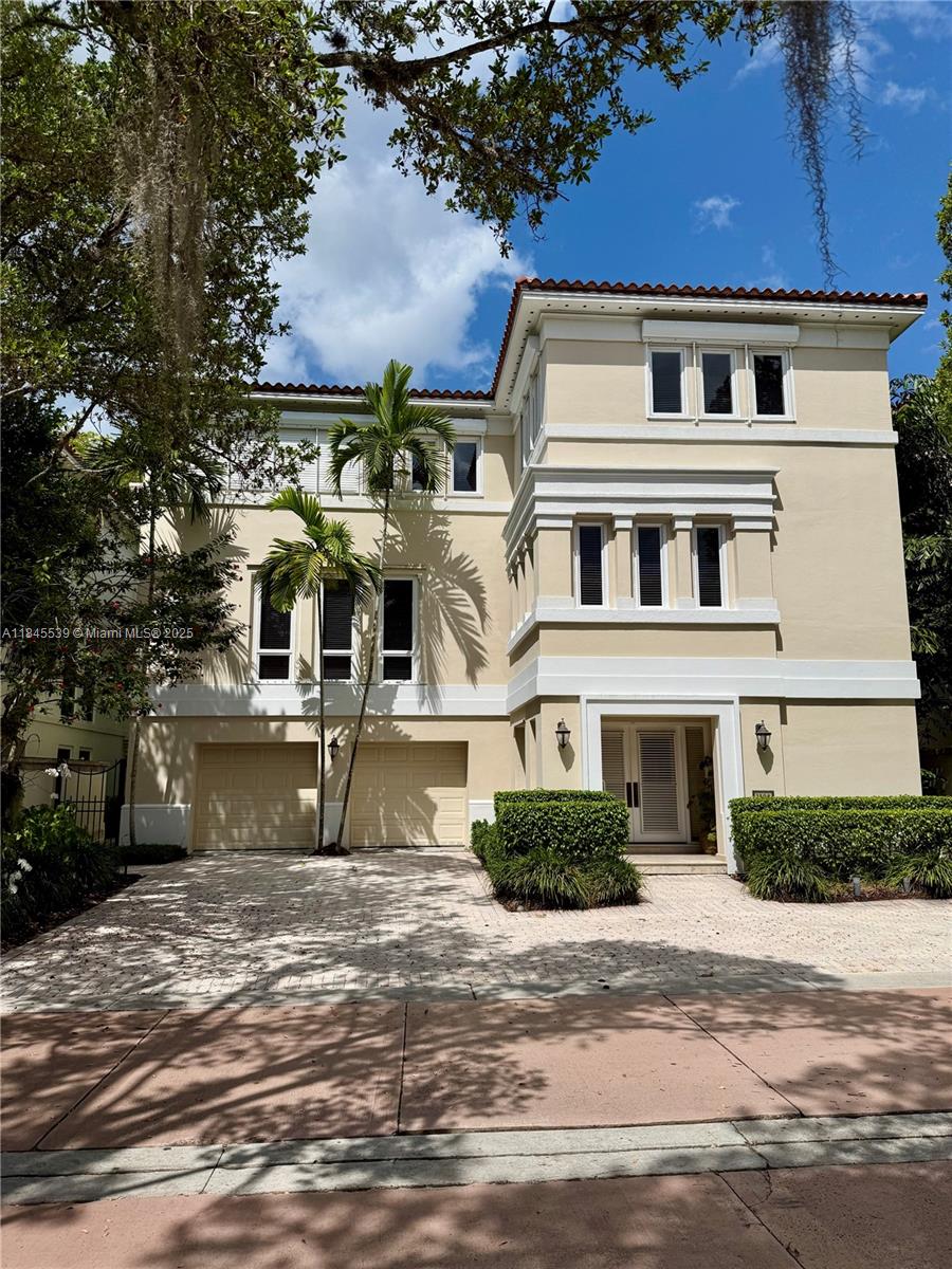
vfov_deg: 71.6
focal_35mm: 24
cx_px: 476
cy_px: 634
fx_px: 880
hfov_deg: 56.8
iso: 80
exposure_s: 1/11905
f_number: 1.78
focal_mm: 6.76
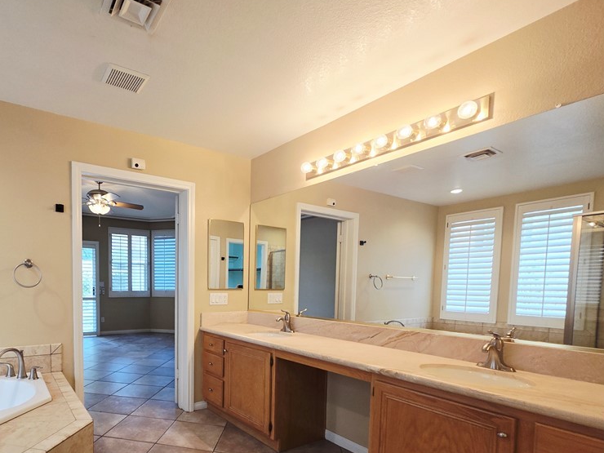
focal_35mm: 18
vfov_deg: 69.5
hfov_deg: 84.4
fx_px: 314
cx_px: 196
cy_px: 304
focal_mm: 2.2
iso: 80
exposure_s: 1/60
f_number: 2.2
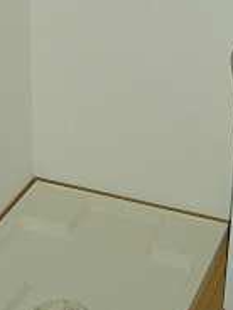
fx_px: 853
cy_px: 56
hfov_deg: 15.5
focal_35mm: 95
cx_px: 151
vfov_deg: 20.4
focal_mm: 5.7
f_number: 2.8
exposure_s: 1/60
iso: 64
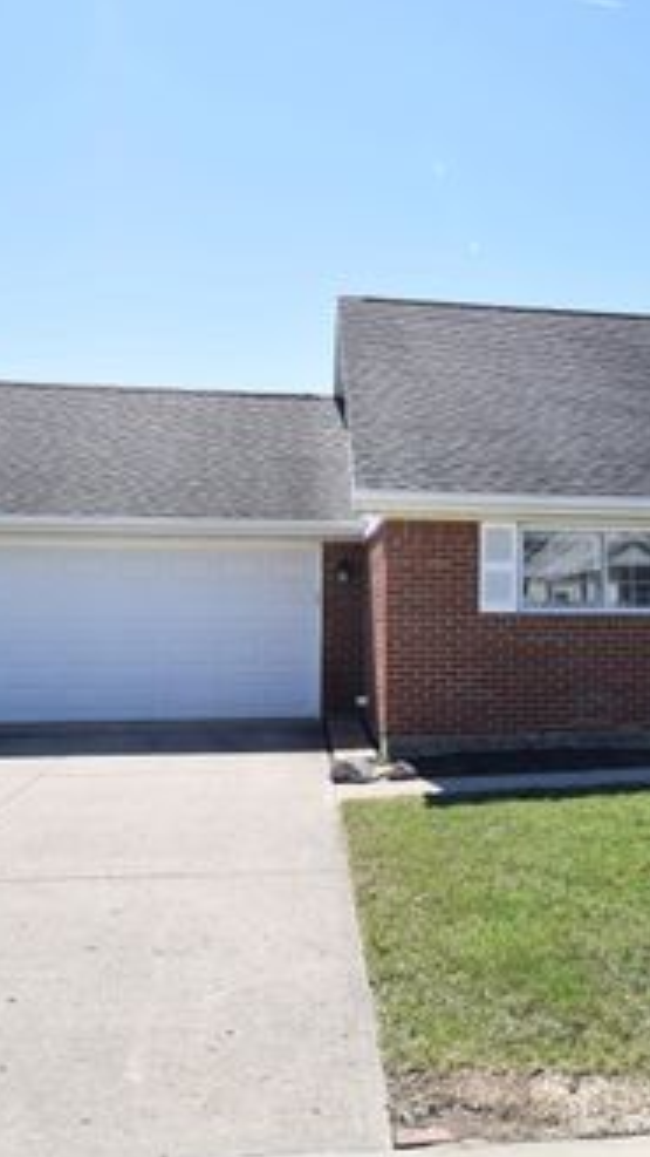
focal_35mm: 35
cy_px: 575
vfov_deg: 56.6
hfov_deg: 31.8
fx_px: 1073
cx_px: 608
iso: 100
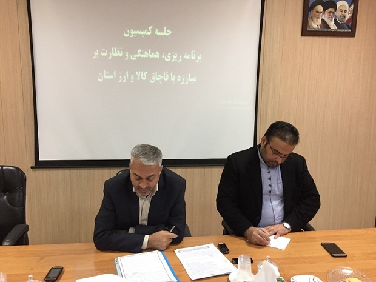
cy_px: 141
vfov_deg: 48.2
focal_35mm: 29
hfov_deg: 61.7
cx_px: 188
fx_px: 315
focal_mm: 4.15
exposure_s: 1/33
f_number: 2.2
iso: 200
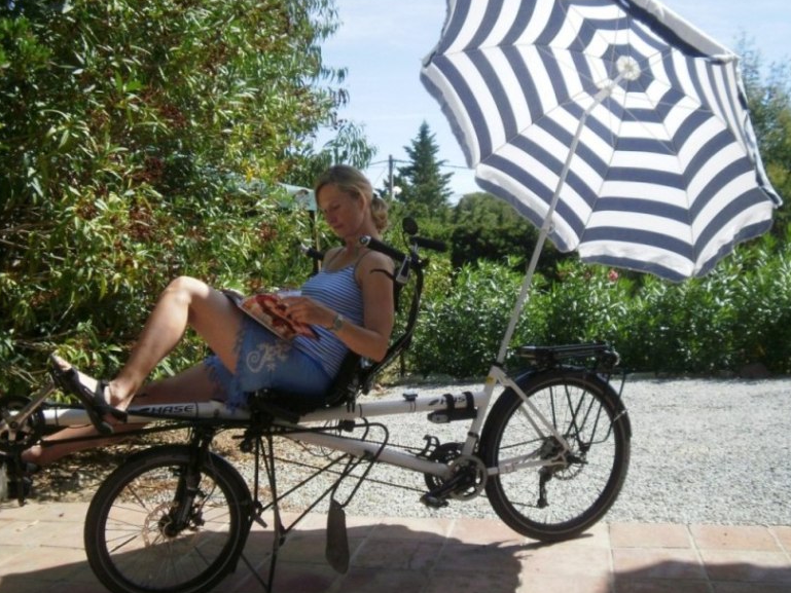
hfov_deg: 49.0
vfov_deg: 37.7
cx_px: 399
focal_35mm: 38
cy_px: 300
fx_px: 868
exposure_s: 1/800
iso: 100
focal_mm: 6.51
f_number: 3.1
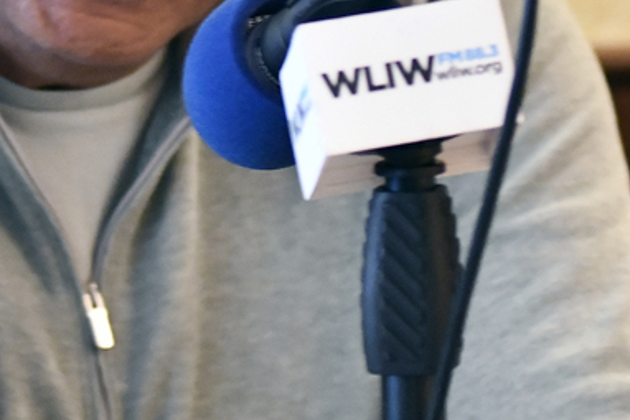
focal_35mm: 412
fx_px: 7212
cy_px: 87
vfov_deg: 3.3
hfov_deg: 5.0
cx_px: 231
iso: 5000
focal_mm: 105
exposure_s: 1/25
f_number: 2.8
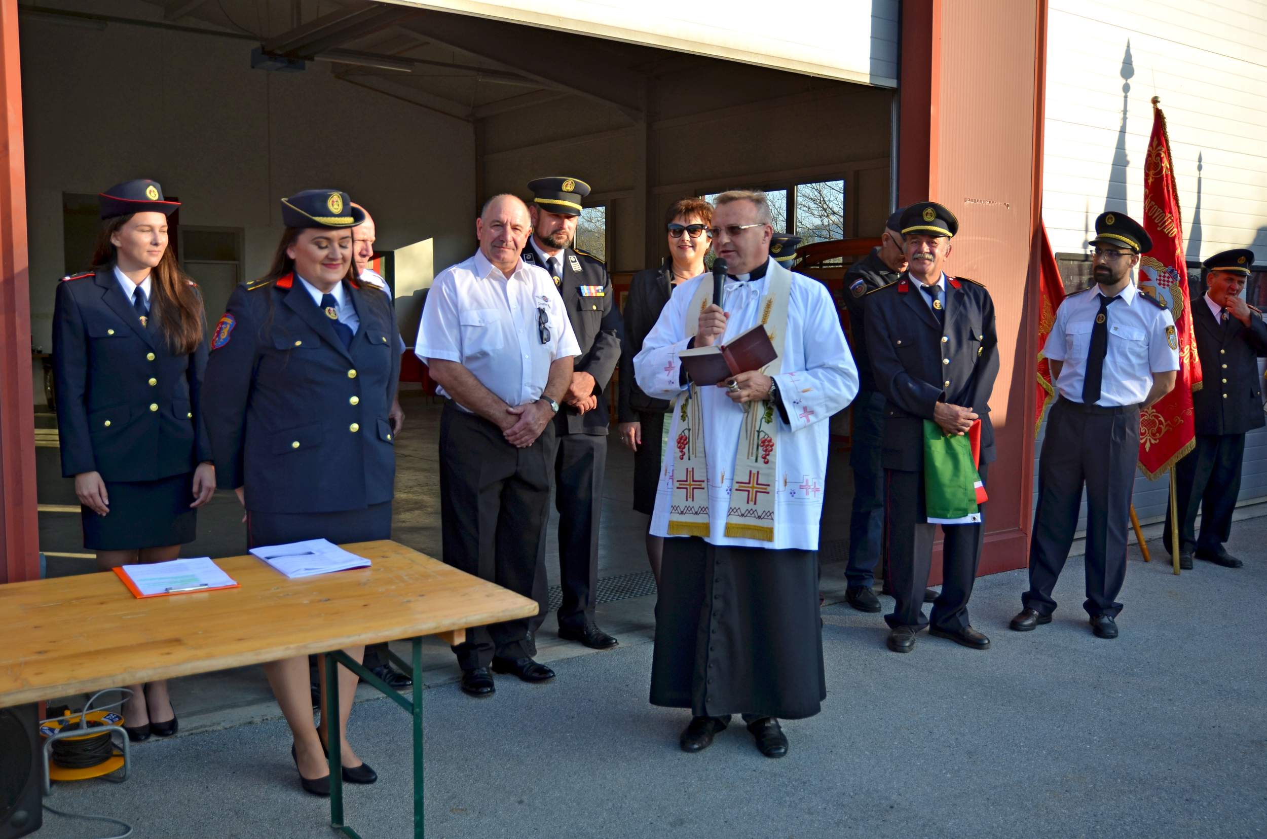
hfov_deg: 57.3
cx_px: 634
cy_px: 420
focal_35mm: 33
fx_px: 1159
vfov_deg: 39.8
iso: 100
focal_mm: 22
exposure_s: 1/1000
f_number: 3.2
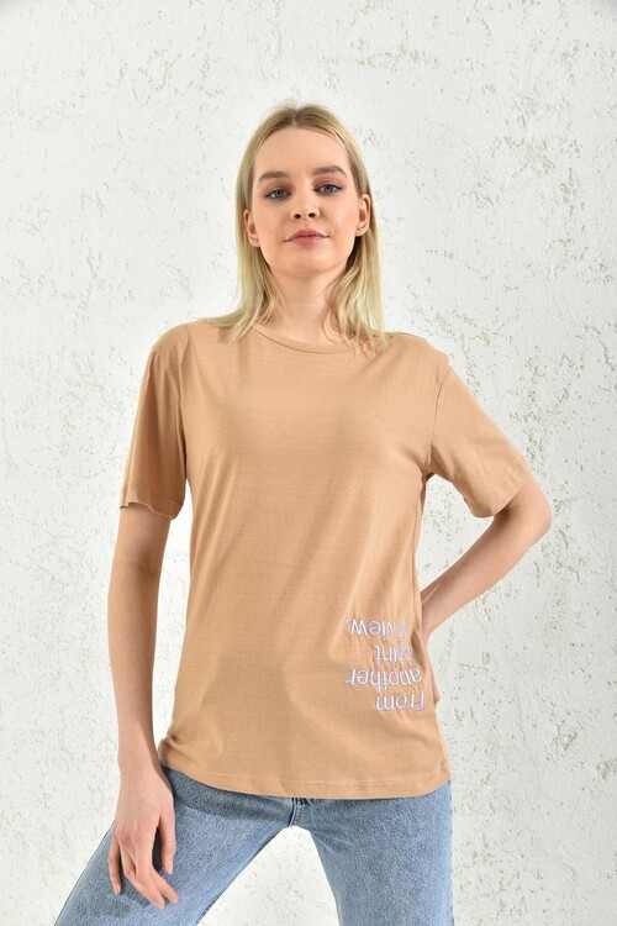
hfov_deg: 37.9
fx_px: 900
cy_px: 463
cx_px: 308
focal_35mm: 35
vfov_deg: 54.4
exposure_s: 1/160
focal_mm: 35
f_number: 7.1
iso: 100
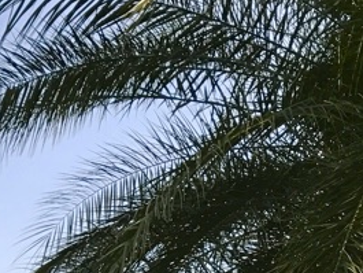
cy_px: 517
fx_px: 1133
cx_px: 445
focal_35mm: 108
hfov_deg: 17.3
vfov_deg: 12.4
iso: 20
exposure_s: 1/638
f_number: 1.8
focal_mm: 3.99
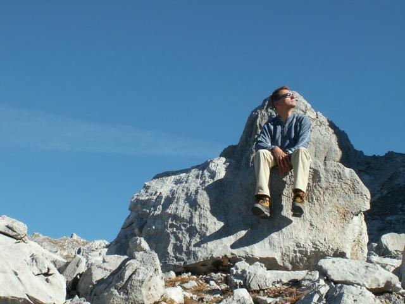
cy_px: 152
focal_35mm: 69
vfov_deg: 21.3
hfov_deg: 28.2
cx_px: 202
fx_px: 807
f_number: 8
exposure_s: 1/125
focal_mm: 11.55
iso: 50
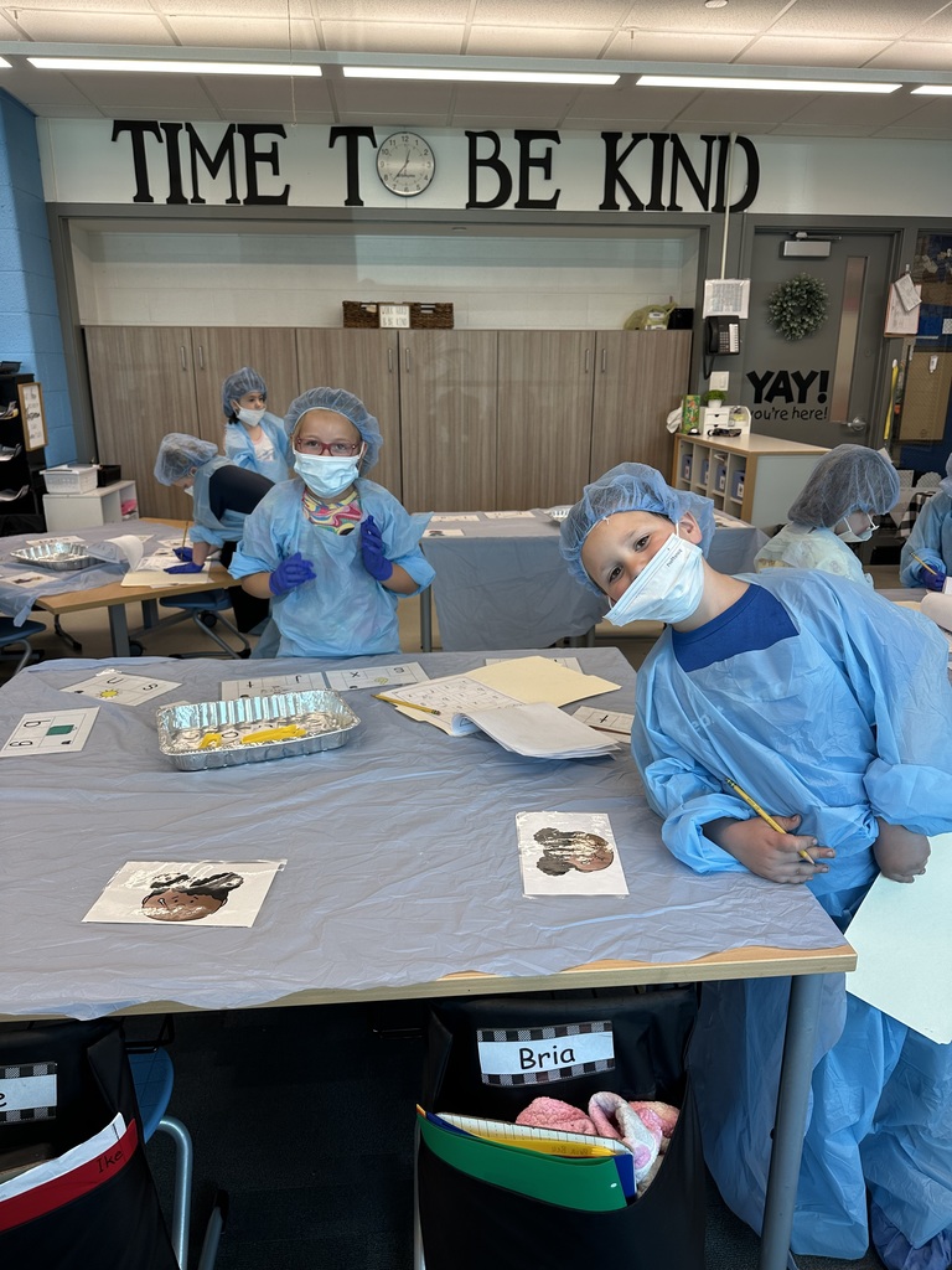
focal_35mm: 24
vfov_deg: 71.6
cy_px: 635
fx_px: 880
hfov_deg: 56.8
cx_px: 476
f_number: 1.78
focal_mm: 6.86
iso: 80
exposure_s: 1/150
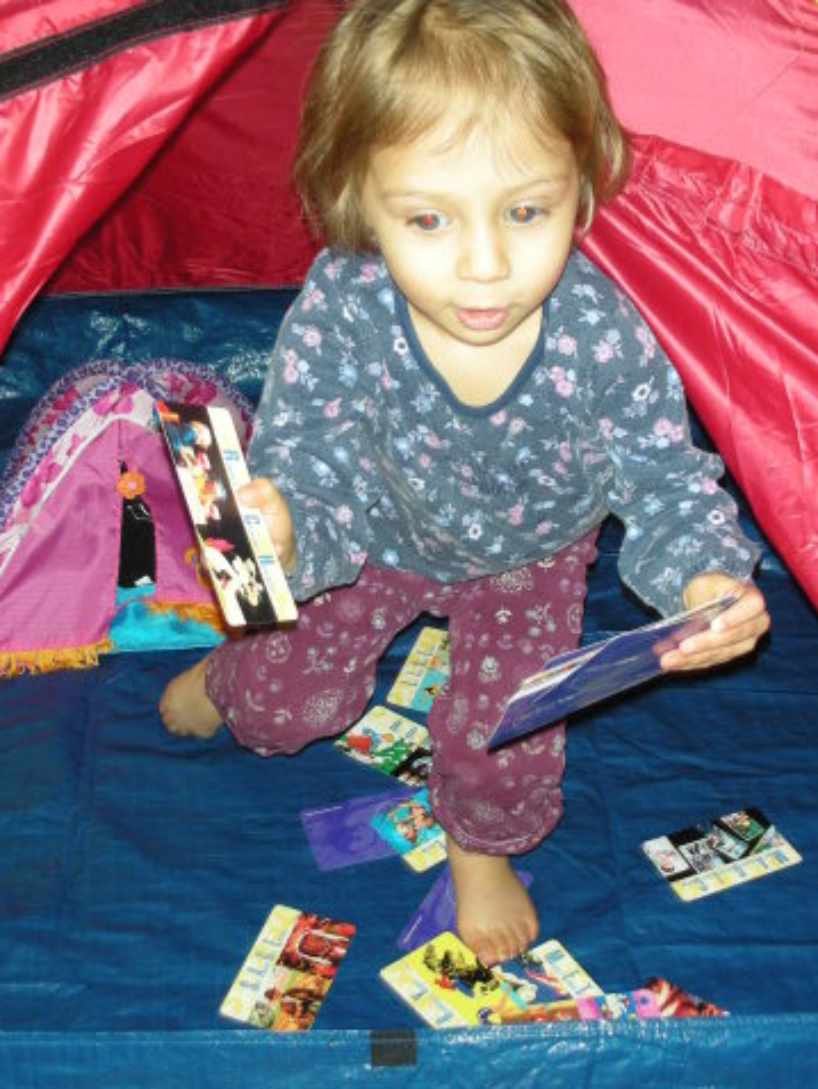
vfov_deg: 37.5
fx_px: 1605
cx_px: 385
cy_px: 558
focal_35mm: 51
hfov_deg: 28.6
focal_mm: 7.7
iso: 95
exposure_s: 1/60
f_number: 3.2
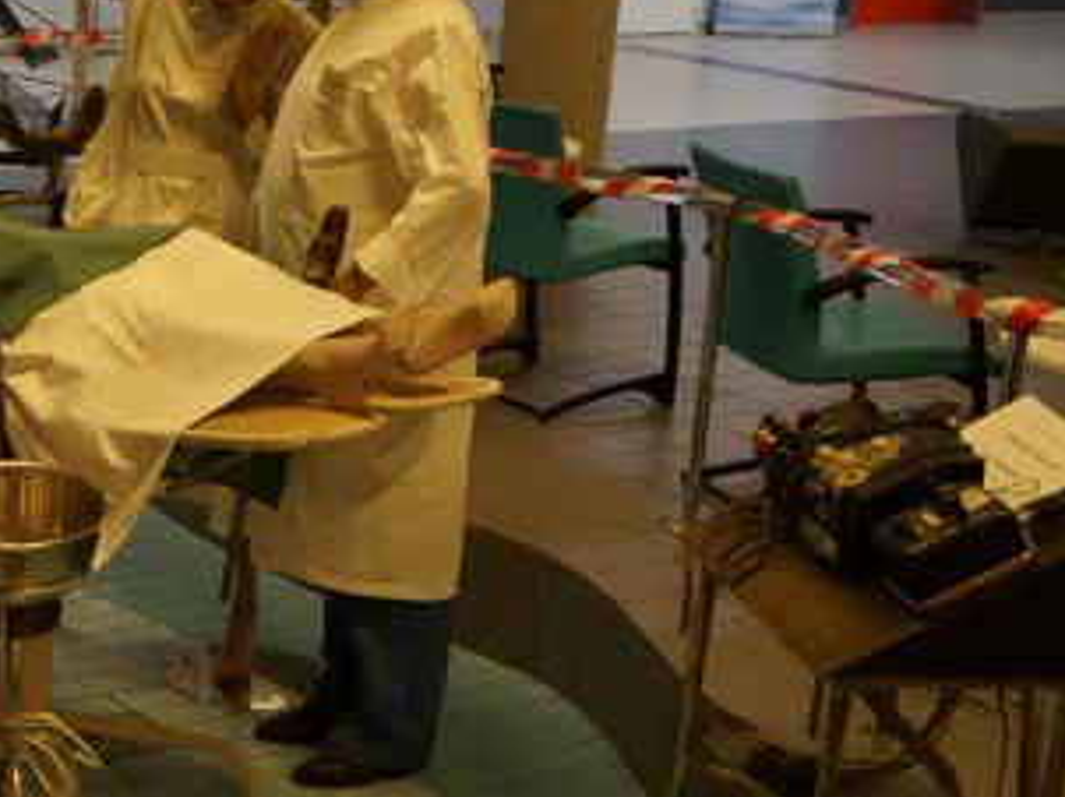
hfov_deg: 34.4
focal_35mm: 53
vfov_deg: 27.5
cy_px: 365
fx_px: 1629
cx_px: 123
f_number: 4
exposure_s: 1/60
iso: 500
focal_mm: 18
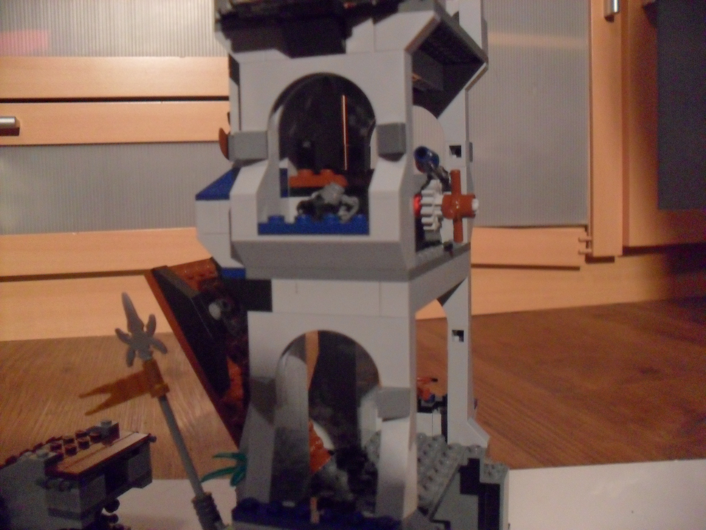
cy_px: 265
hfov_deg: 52.6
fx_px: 714
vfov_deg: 40.7
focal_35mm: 35
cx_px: 353
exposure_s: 1/10
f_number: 3
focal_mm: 6.3
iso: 400
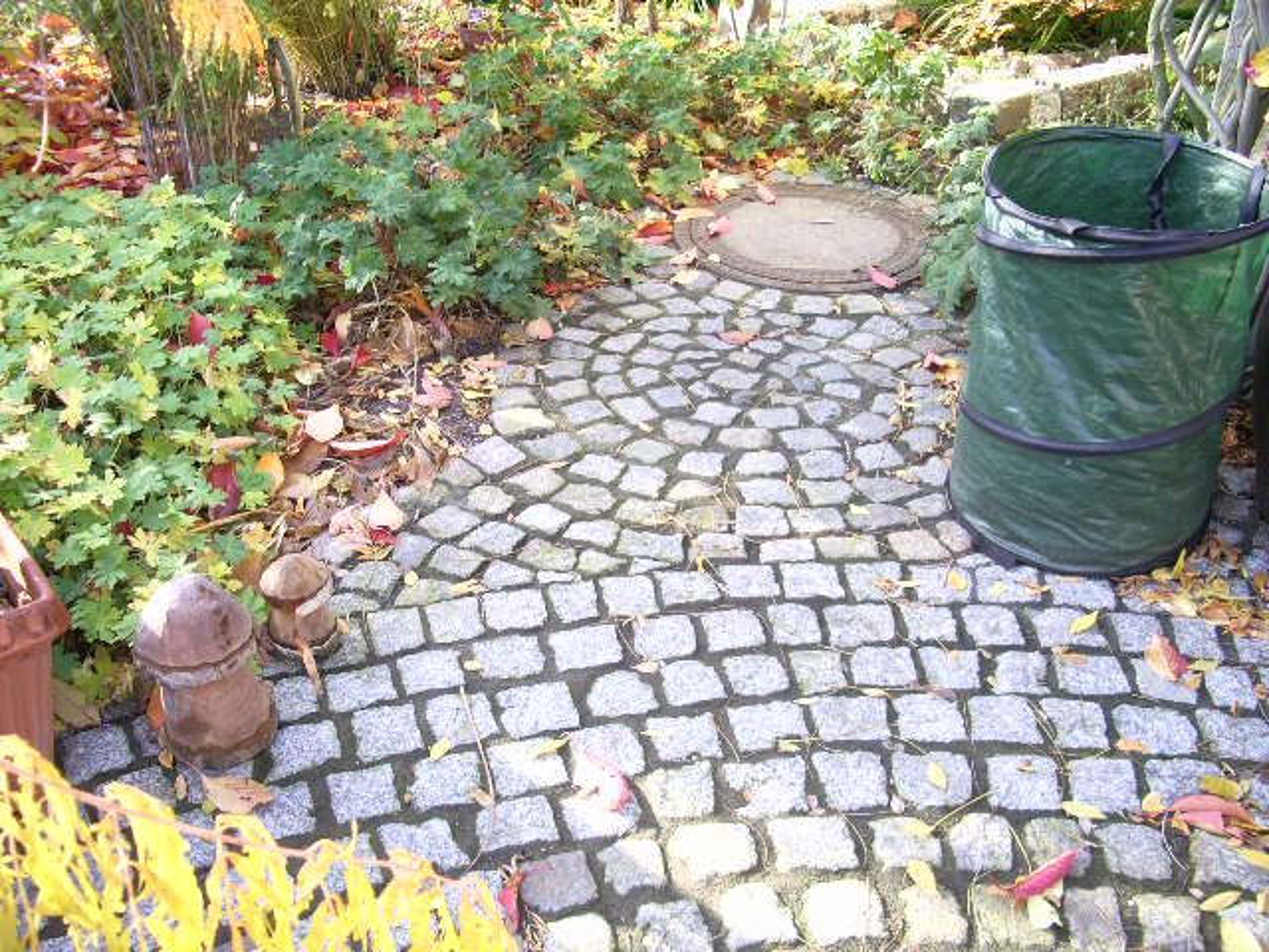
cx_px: 634
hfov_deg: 52.6
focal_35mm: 35
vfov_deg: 40.7
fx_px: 1283
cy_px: 476
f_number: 2.6
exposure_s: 1/60
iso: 100
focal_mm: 5.8
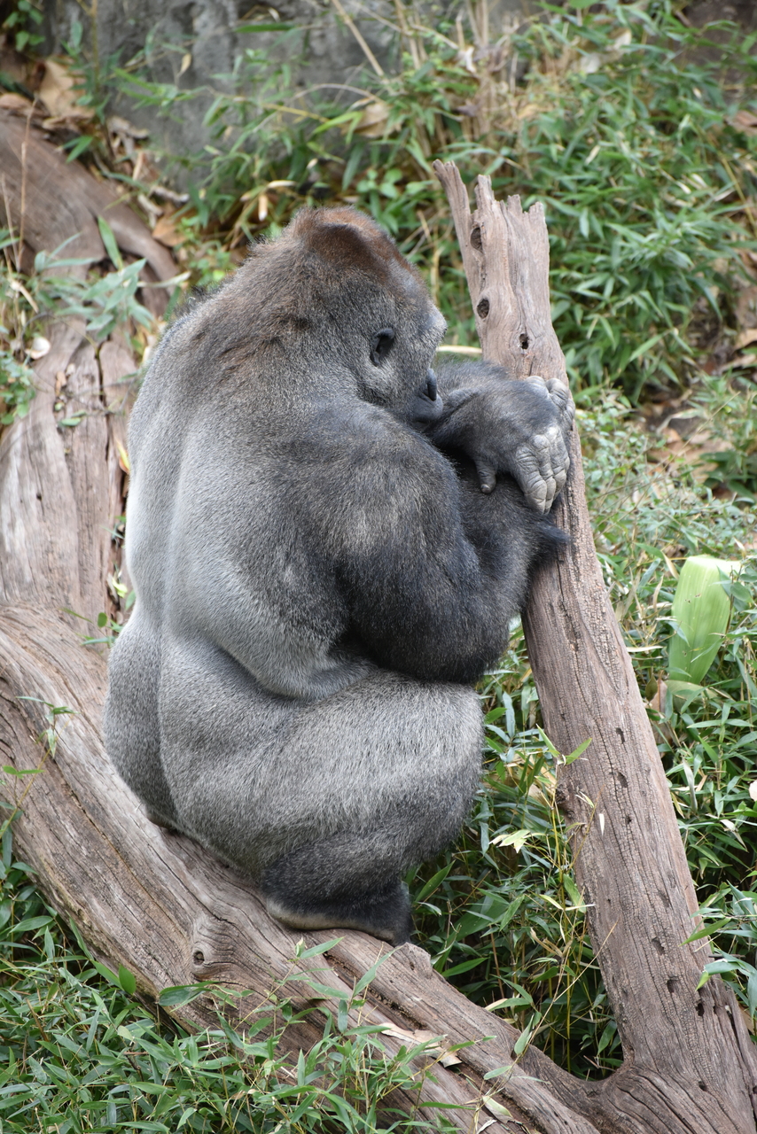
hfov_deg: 6.9
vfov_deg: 10.3
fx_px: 6304
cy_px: 567
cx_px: 378
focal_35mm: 200
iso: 1600
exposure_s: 1/400
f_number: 5.3
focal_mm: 200
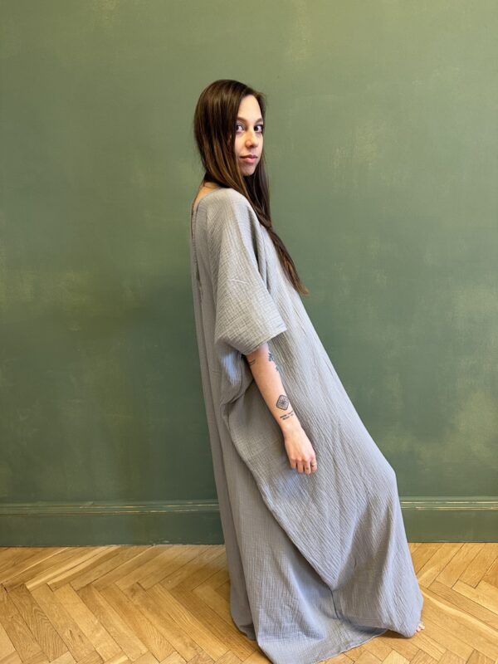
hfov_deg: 56.8
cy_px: 332
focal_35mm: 24
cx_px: 249
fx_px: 460
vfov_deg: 71.6
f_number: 1.78
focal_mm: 6.86
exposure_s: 1/100
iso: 200
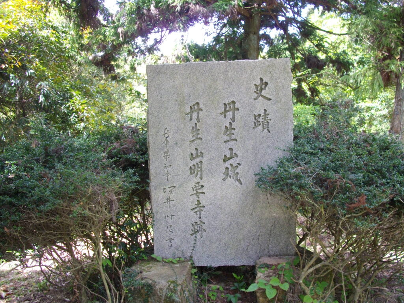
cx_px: 202
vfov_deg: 38.7
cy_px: 152
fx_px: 432
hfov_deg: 50.1
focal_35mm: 37
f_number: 2.8
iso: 163
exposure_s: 1/125
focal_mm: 6.2
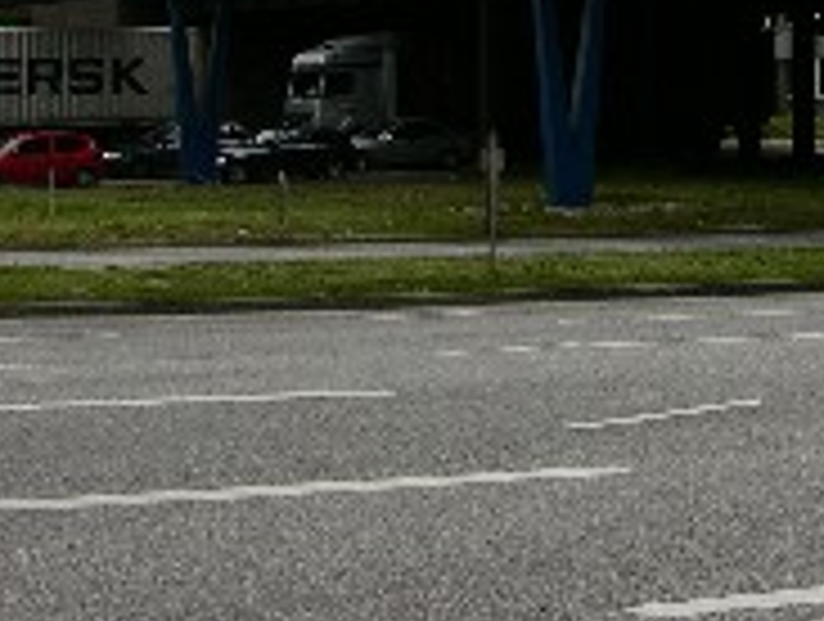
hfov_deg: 16.6
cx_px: 1051
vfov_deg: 13.0
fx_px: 2671
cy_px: -50
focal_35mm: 112
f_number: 8
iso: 50
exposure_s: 1/93.7
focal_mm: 9
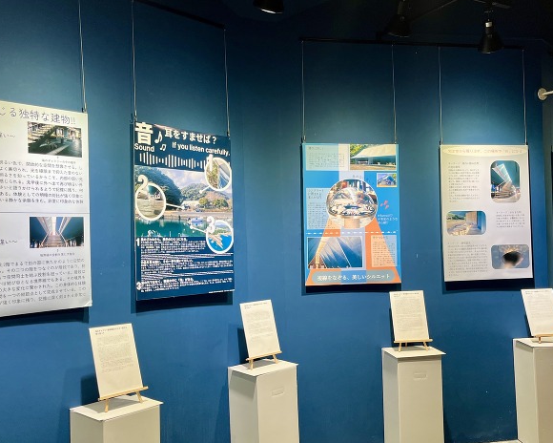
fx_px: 573
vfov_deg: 42.2
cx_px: 306
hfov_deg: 51.4
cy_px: 225
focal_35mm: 35
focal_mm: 5.1
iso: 125
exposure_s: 1/121
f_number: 1.6
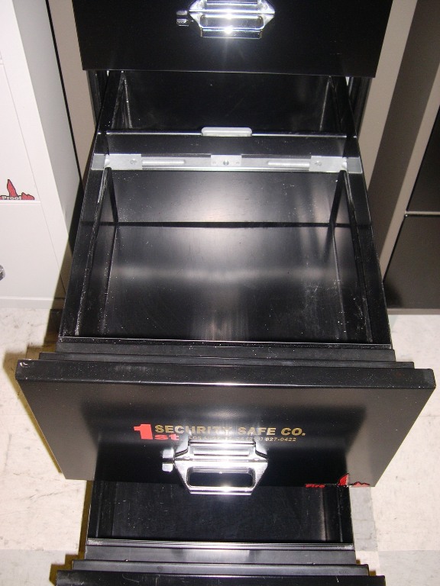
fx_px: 644
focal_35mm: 38
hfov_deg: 37.7
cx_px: 220
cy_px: 293
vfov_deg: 49.0
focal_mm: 8
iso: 100
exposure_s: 1/60
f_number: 2.8
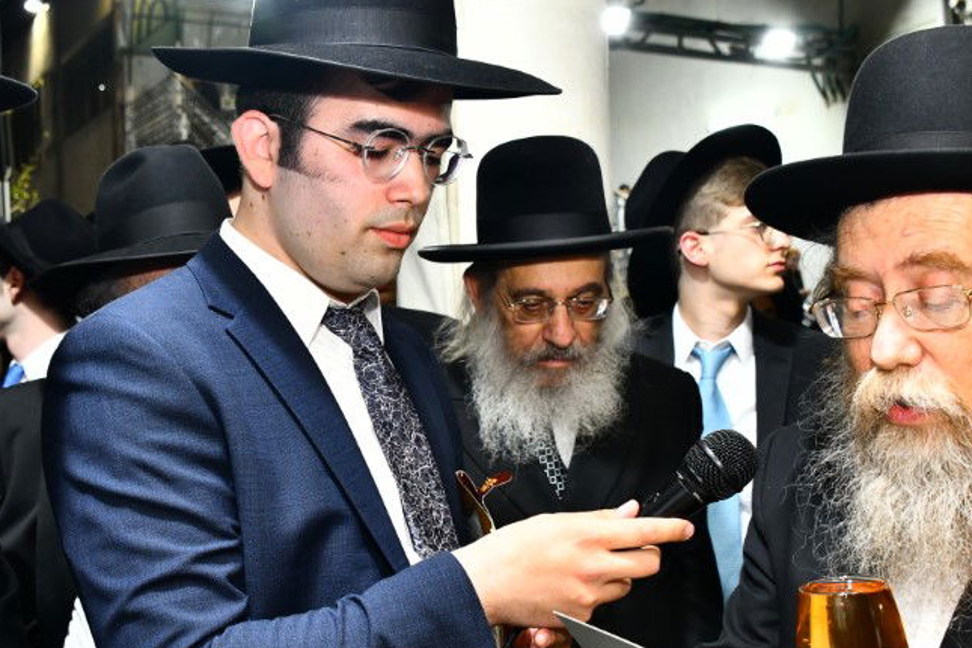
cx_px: 356
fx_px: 1350
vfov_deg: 27.0
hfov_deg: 39.3
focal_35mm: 50
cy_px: 357
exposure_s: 1/125
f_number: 5.6
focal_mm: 28
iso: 1250
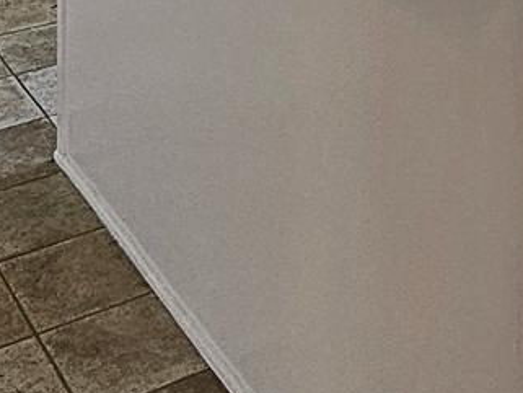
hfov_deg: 22.5
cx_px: 539
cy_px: -499
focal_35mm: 83
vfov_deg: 13.7
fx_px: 1254
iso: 50
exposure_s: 1/60
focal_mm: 2.2
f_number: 2.2
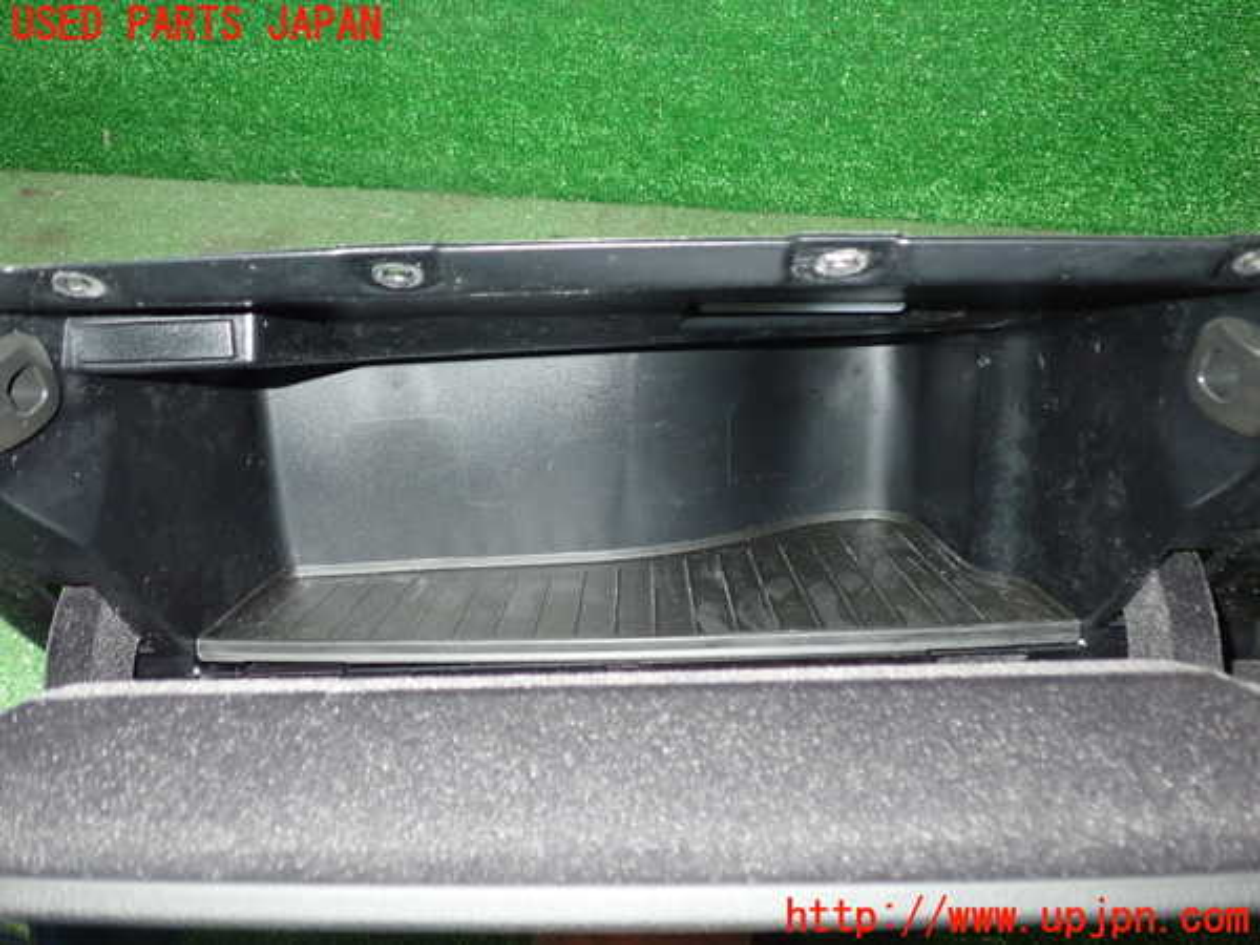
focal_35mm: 30
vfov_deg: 46.8
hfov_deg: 60.0
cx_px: 630
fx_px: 1092
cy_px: 472
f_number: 6.3
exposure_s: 1/30
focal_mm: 5.5
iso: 800
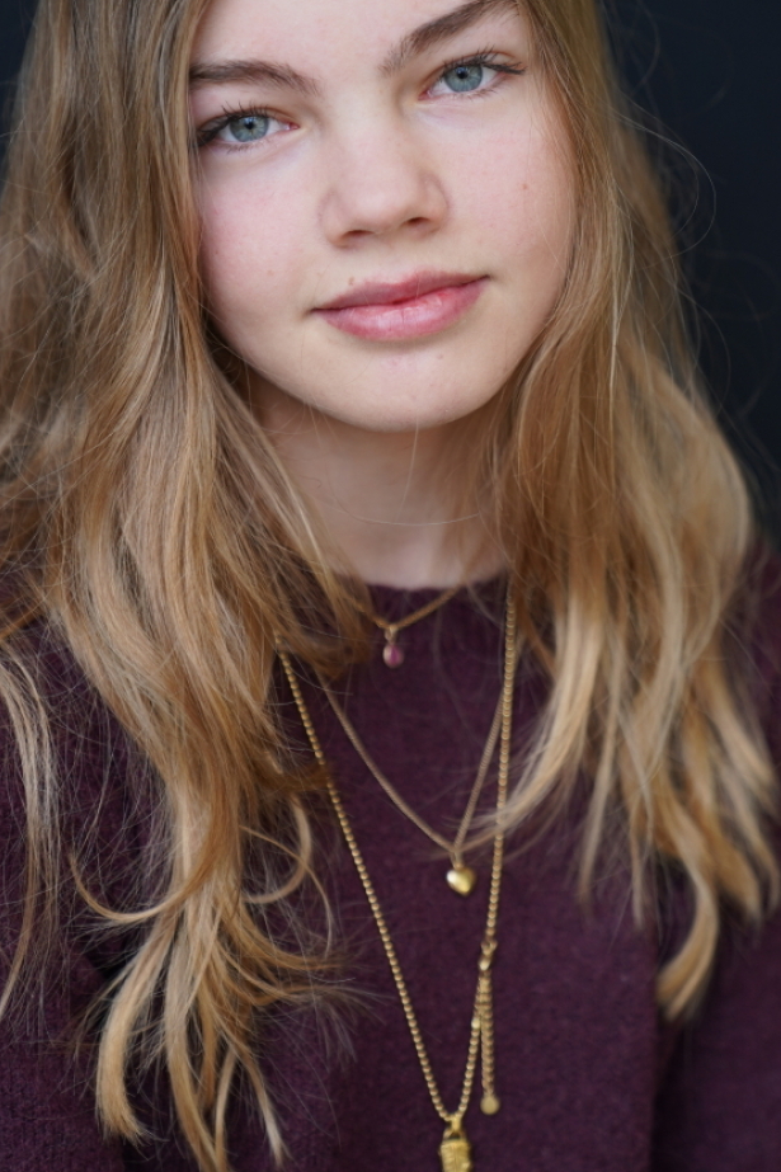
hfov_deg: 15.0
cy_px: 422
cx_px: 404
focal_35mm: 91
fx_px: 2962
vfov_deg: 22.3
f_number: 2.8
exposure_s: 1/200
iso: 250
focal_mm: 70
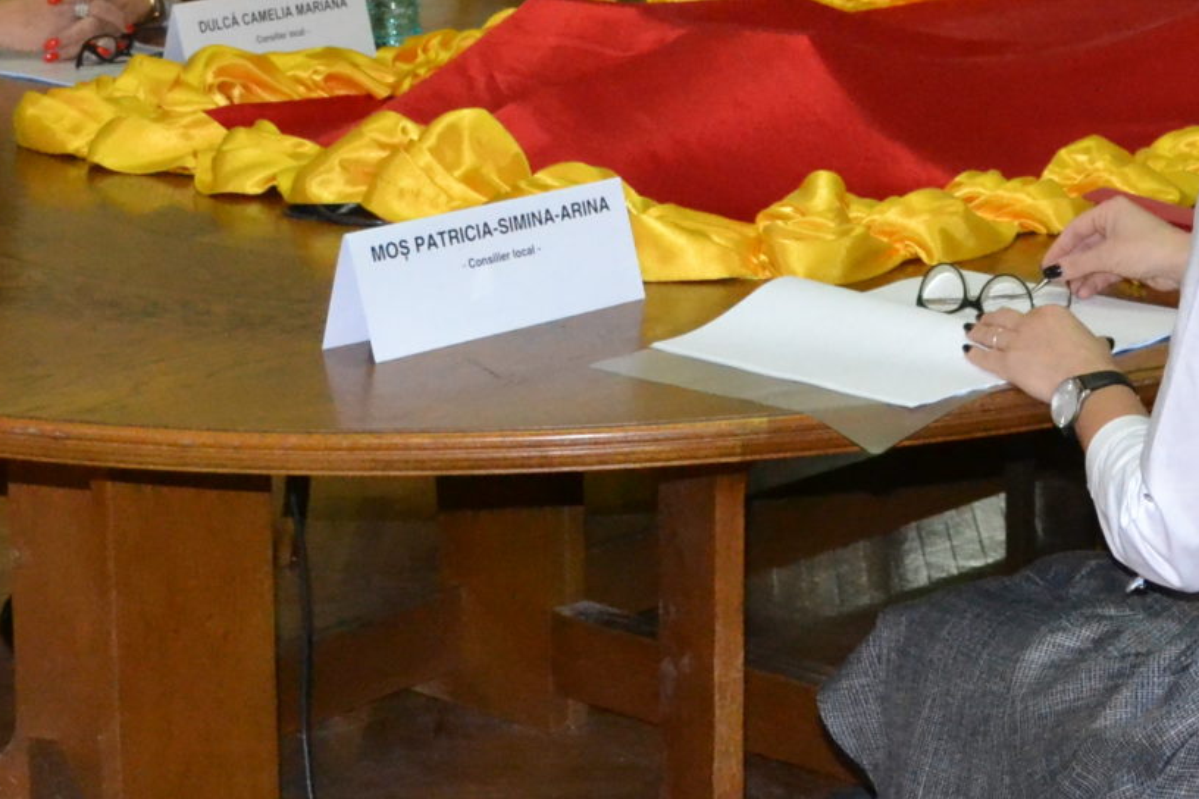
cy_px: 173
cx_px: 1175
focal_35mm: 113
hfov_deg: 17.7
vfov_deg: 12.1
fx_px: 3763
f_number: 4
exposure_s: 1/60
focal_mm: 24
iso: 3200
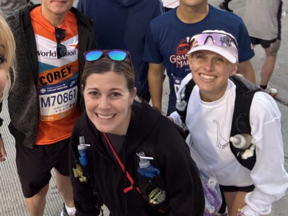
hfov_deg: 49.2
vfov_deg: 37.8
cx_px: 96
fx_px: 308
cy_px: 55
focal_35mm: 37
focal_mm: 2.69
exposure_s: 1/40
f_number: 1.9
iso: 80
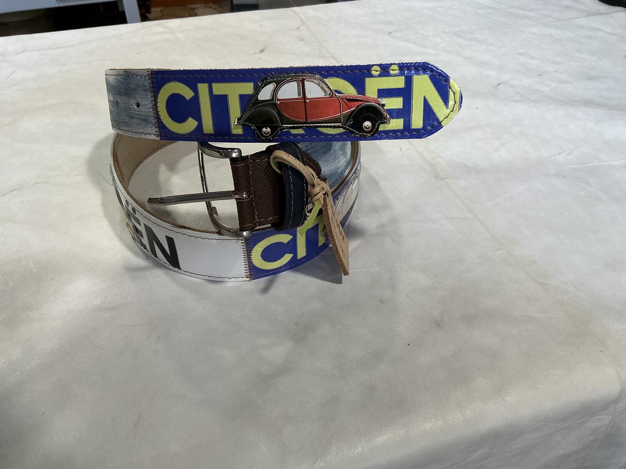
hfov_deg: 61.7
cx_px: 313
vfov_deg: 48.2
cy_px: 234
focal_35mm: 29
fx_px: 524
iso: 64
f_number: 1.8
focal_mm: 3
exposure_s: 1/100
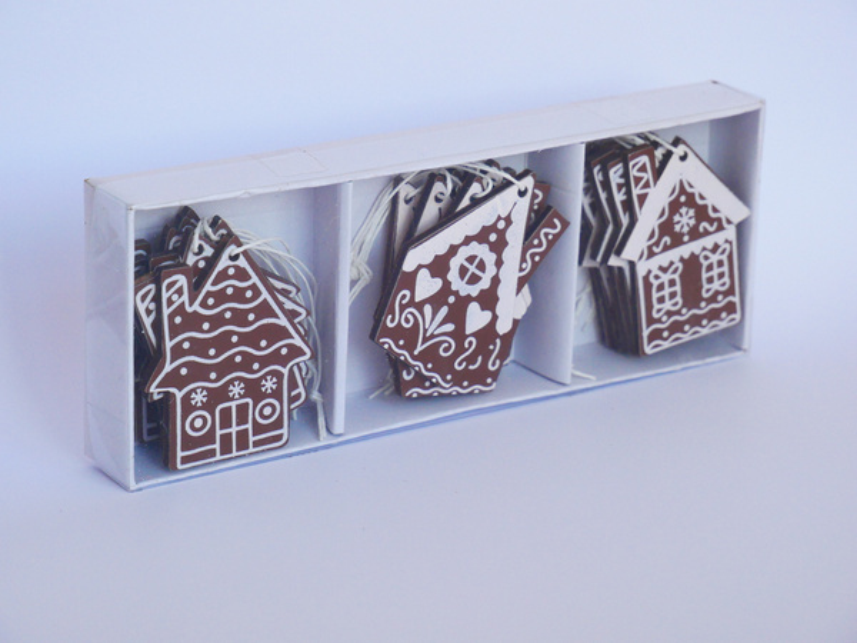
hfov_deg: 16.4
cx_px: 428
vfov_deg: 12.3
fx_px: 2971
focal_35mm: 120
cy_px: 322
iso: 800
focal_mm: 60
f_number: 7.1
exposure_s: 1/160
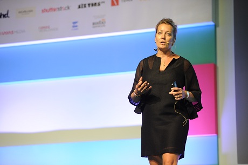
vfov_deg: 11.2
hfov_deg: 16.8
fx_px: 840
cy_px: 82
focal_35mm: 122
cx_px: 124
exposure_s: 1/400
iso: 3200
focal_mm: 122
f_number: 2.8
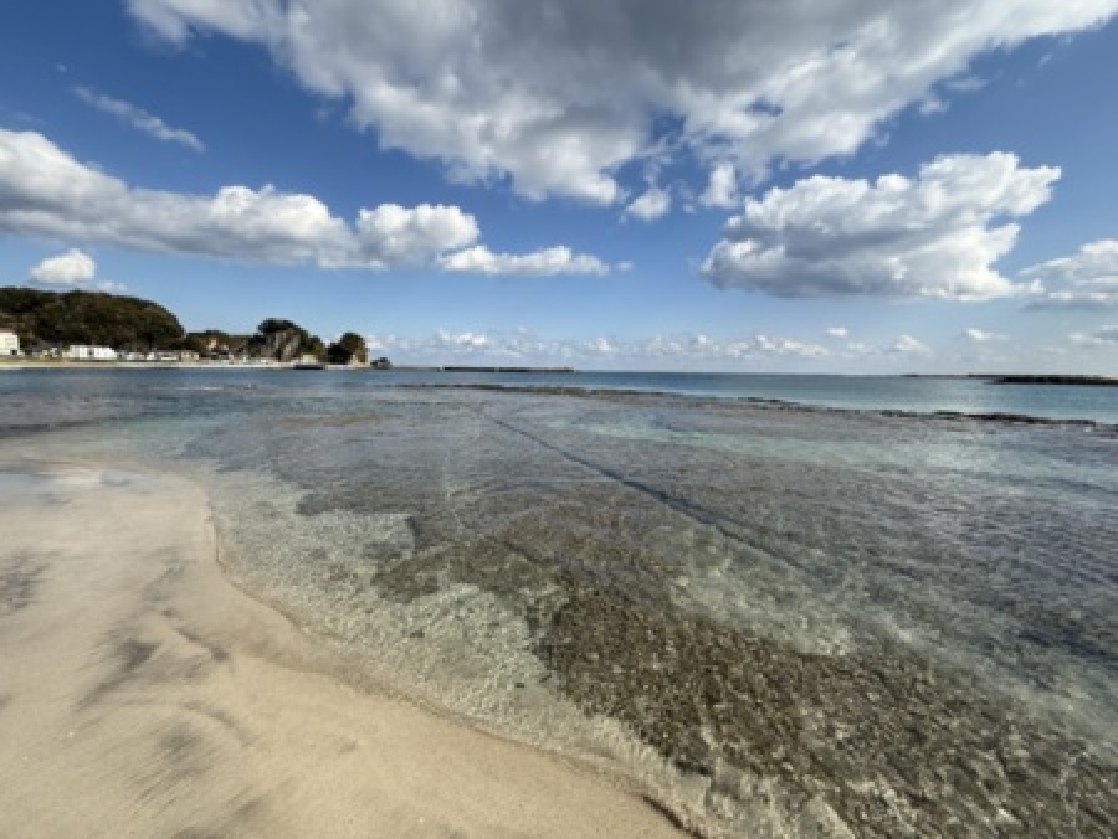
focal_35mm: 14
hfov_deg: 102.0
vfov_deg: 85.7
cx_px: 559
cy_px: 420
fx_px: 452
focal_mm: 2.22
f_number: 2.2
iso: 50
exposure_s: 1/2611
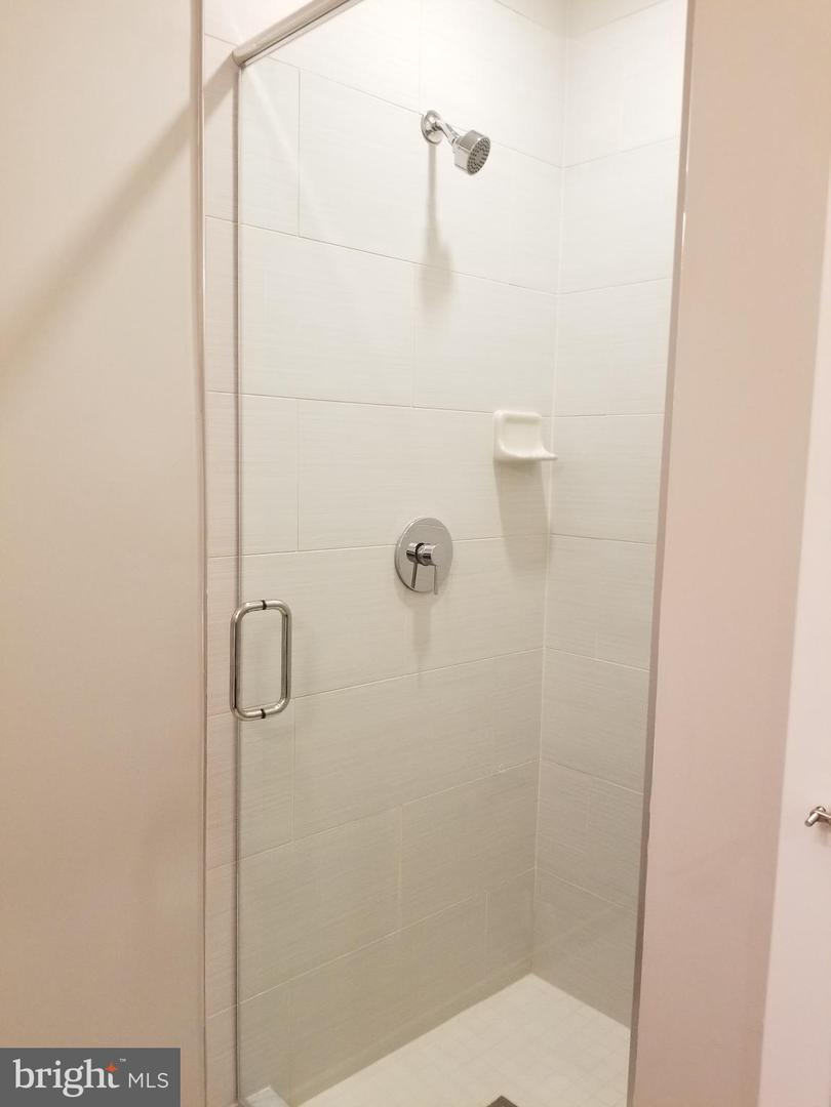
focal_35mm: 26
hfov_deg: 53.1
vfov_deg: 67.3
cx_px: 416
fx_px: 832
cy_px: 554
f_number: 1.7
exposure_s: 1/40
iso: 200
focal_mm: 4.25
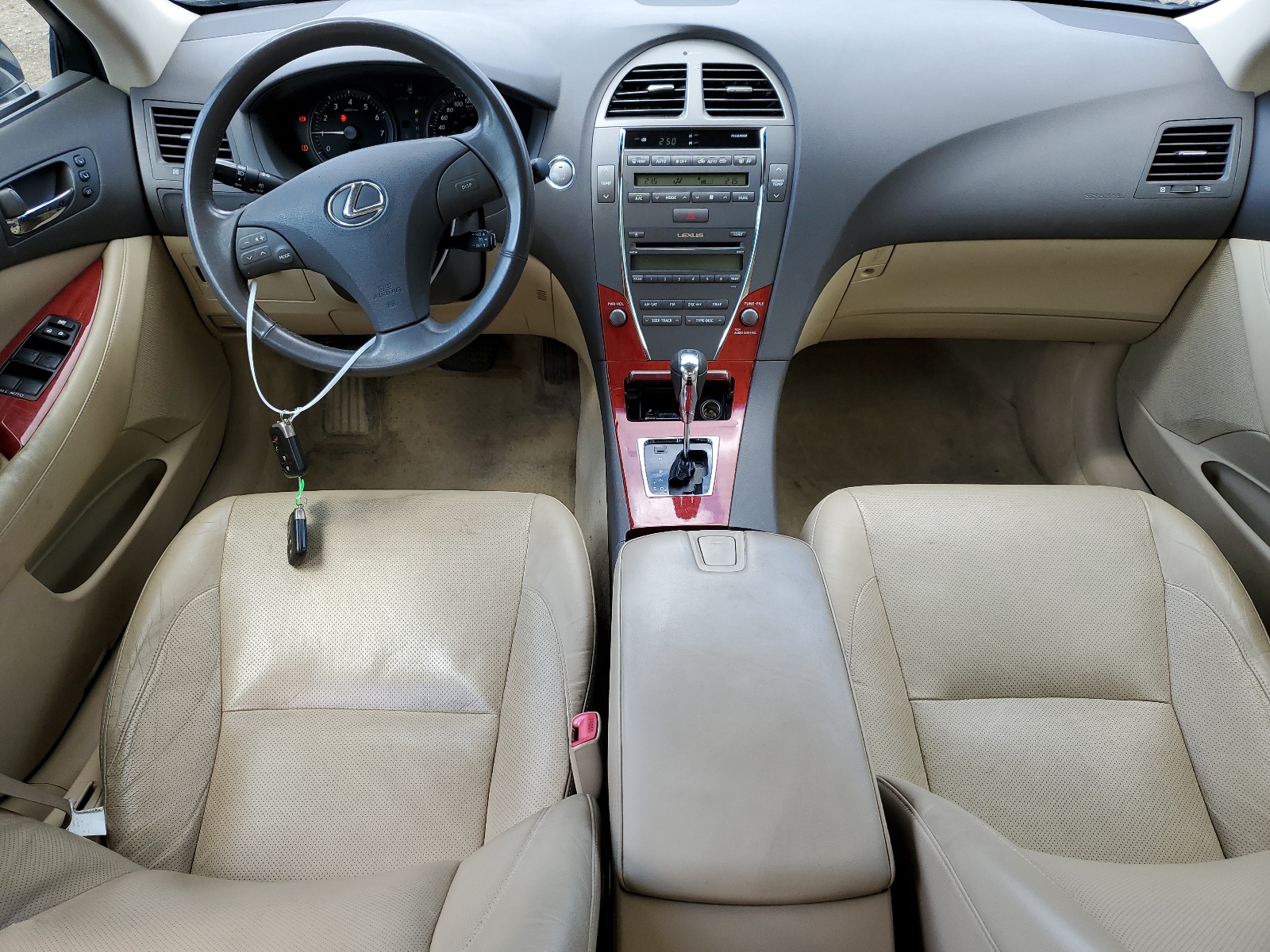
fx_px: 954
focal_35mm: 26
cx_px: 635
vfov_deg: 53.1
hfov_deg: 67.3
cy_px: 476
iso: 50
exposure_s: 1/263
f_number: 1.5
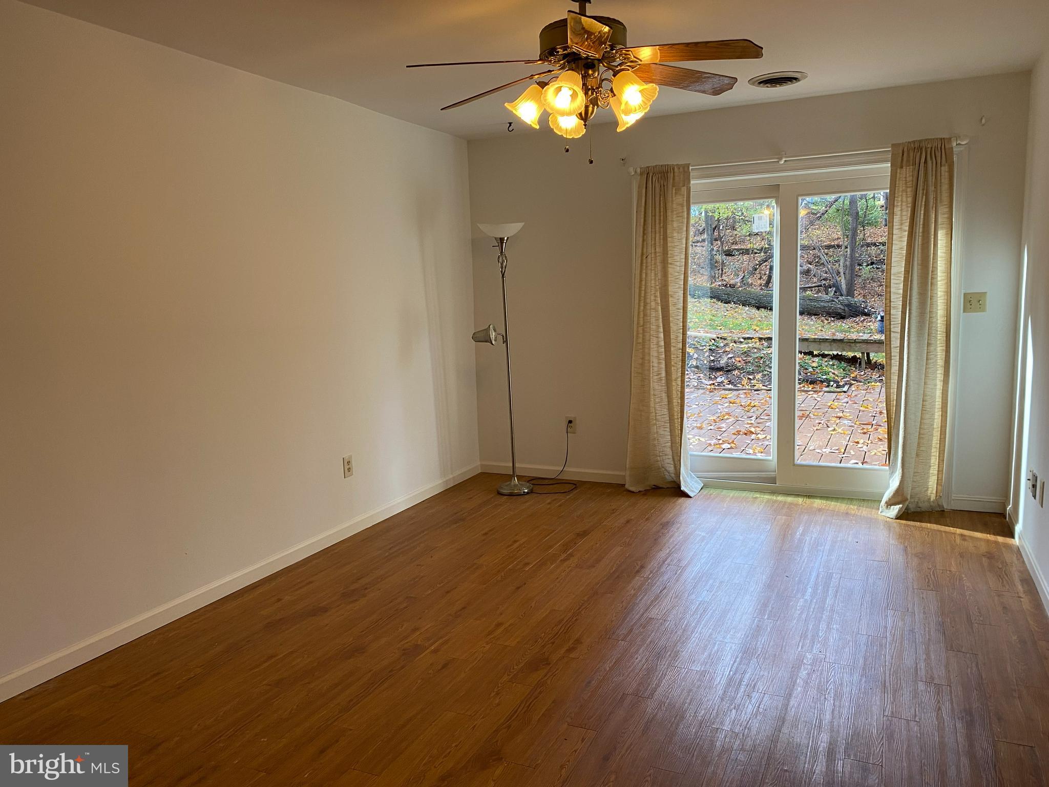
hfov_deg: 67.3
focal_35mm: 26
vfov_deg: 53.1
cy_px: 394
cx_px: 524
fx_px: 788
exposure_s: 1/60
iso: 80
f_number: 1.8
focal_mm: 4.25
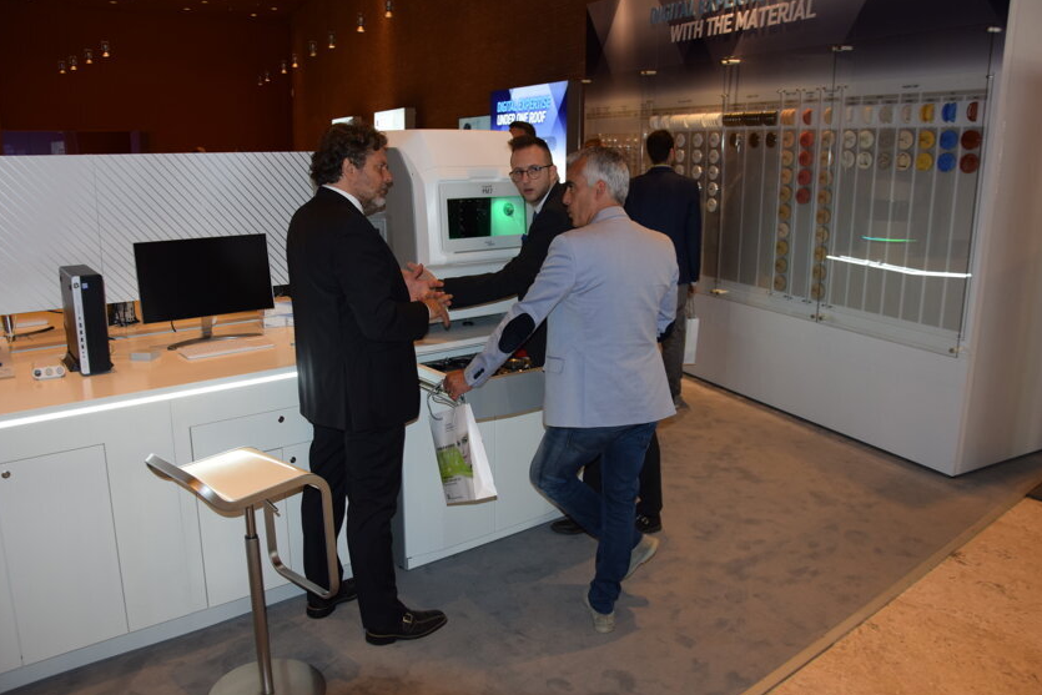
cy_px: 344
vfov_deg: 46.4
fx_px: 811
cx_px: 528
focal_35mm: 28
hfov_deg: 65.5
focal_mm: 18
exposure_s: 1/80
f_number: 4.5
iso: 800
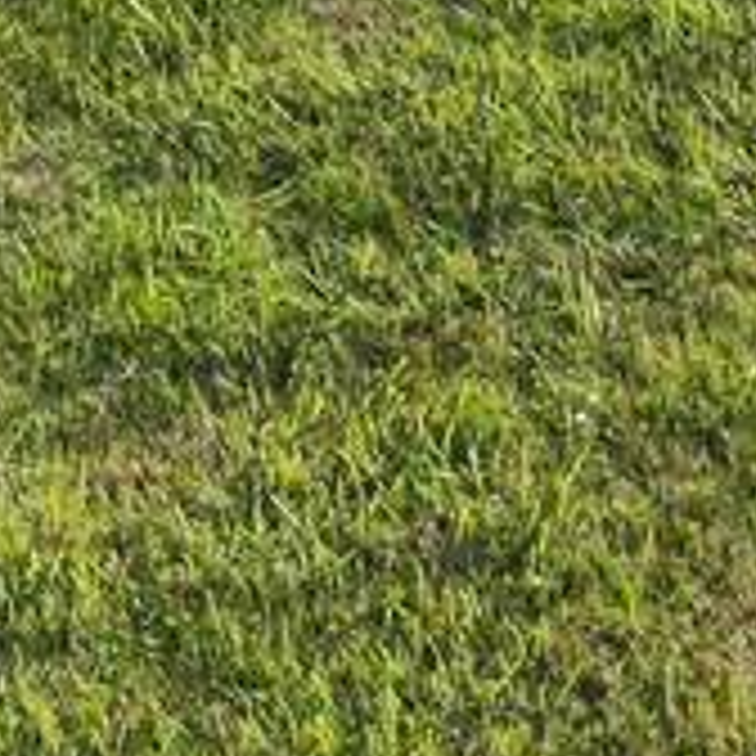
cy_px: -1242
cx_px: 45
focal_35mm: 162
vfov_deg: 9.3
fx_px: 4003
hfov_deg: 10.7
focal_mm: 6.72
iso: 140
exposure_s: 1/2500
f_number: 1.7
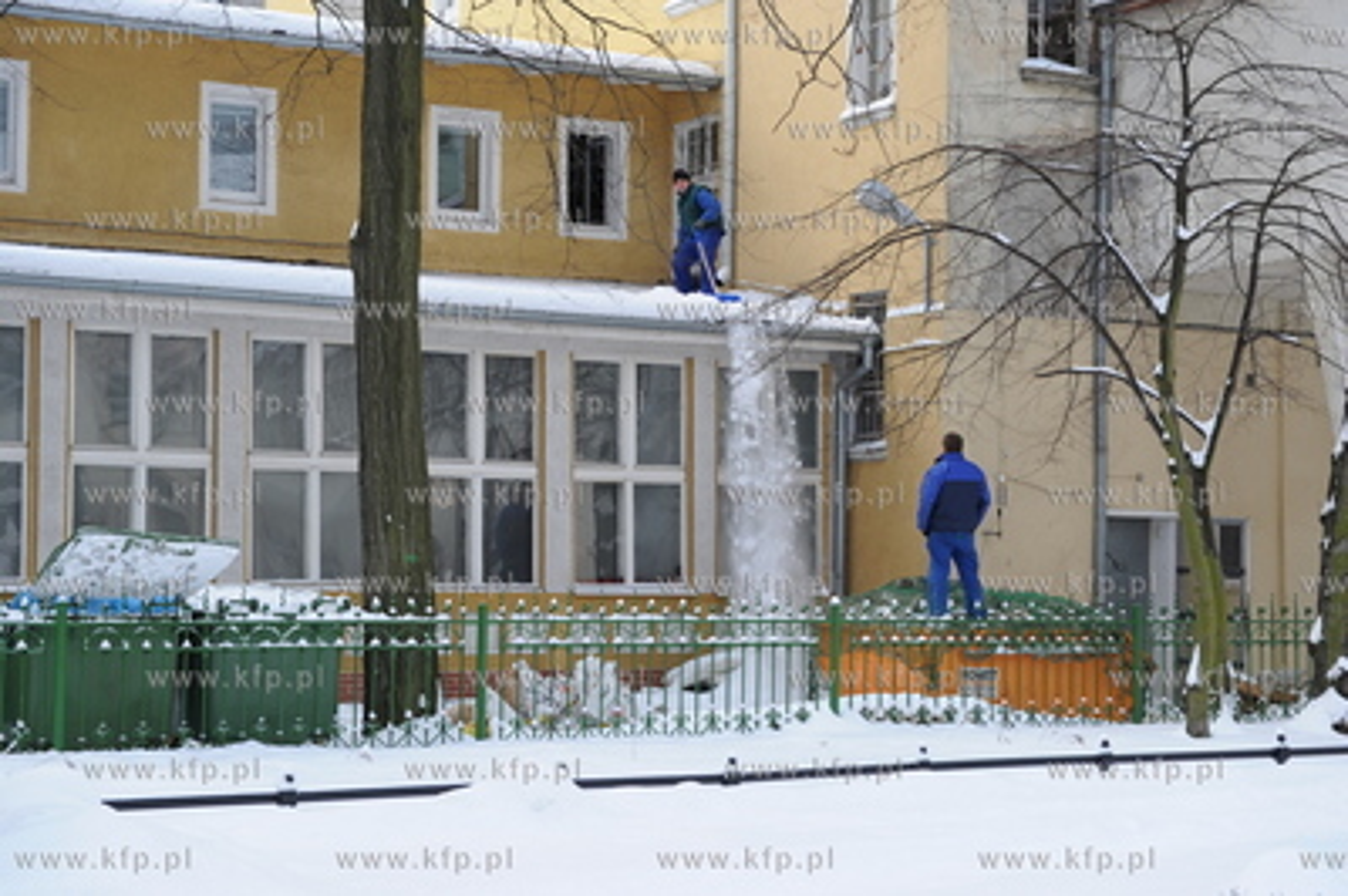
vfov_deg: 19.4
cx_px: 674
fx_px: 2619
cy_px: 448
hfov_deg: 28.9
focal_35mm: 70
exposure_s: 1/200
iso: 400
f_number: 7.1
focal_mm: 70
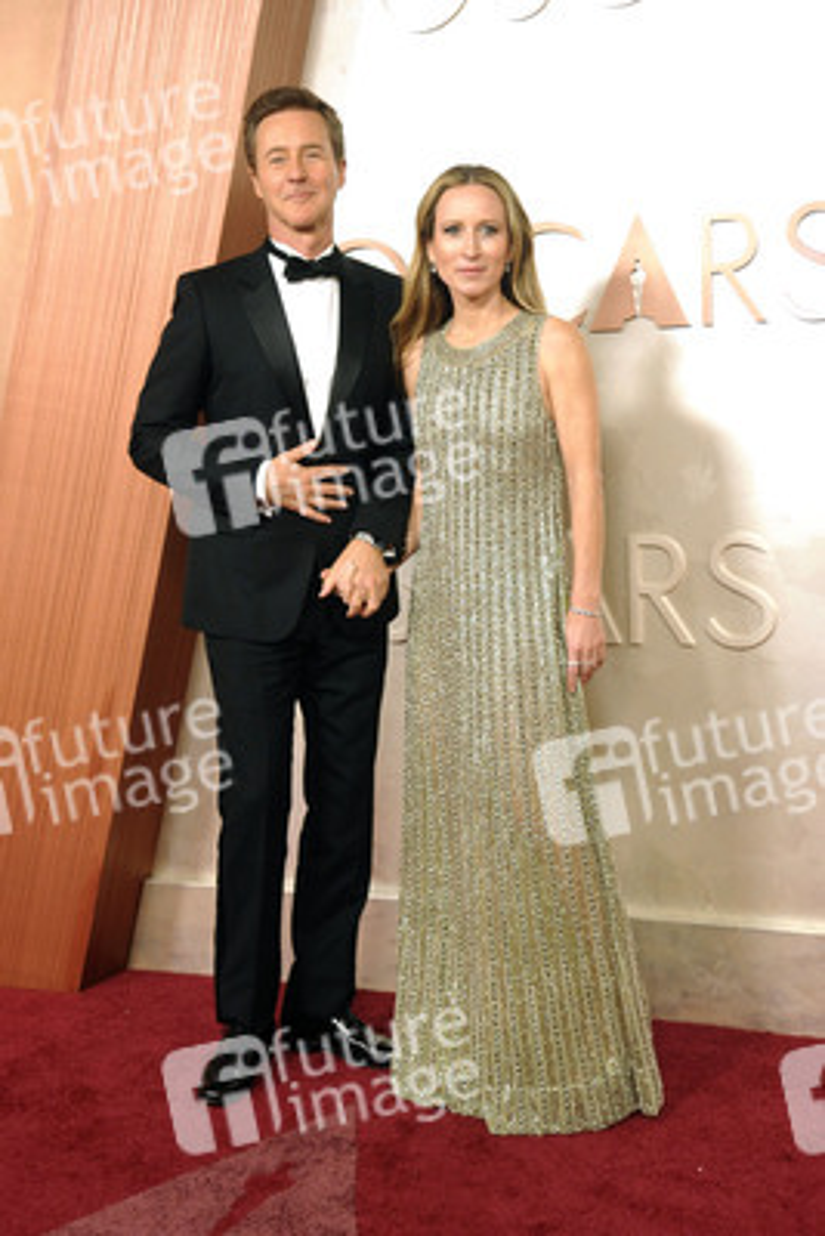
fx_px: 1717
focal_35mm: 50
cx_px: 412
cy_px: 618
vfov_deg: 39.6
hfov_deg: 27.0
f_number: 7.1
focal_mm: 50
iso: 2500
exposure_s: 1/100
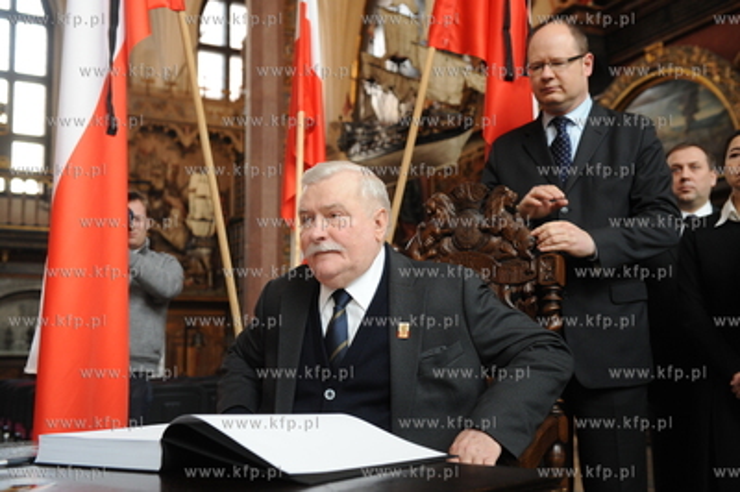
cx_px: 370
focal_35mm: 45
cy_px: 246
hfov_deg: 43.6
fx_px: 924
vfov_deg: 29.8
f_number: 4
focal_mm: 45
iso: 1600
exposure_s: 1/160
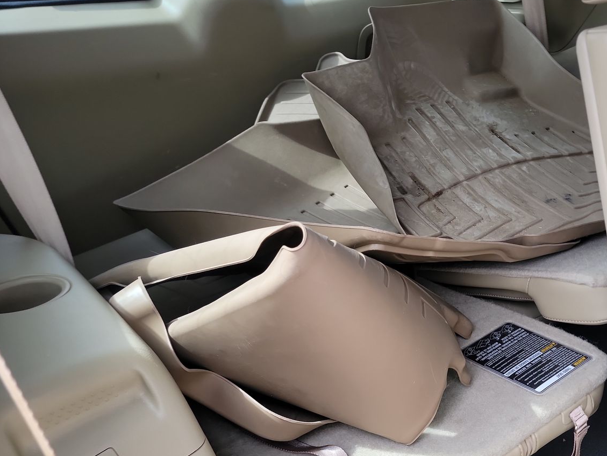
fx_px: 596
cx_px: 420
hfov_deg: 52.6
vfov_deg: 41.2
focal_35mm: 34
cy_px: 306
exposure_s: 1/59
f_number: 1.8
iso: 56
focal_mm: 6.7
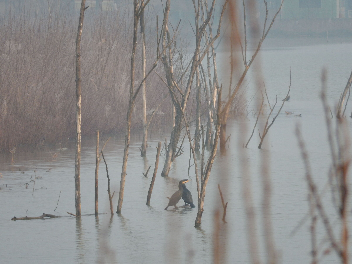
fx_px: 7627
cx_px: 176
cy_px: 132
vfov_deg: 2.0
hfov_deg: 2.6
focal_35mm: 750
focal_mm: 135
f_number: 6.4
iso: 180
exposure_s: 1/125
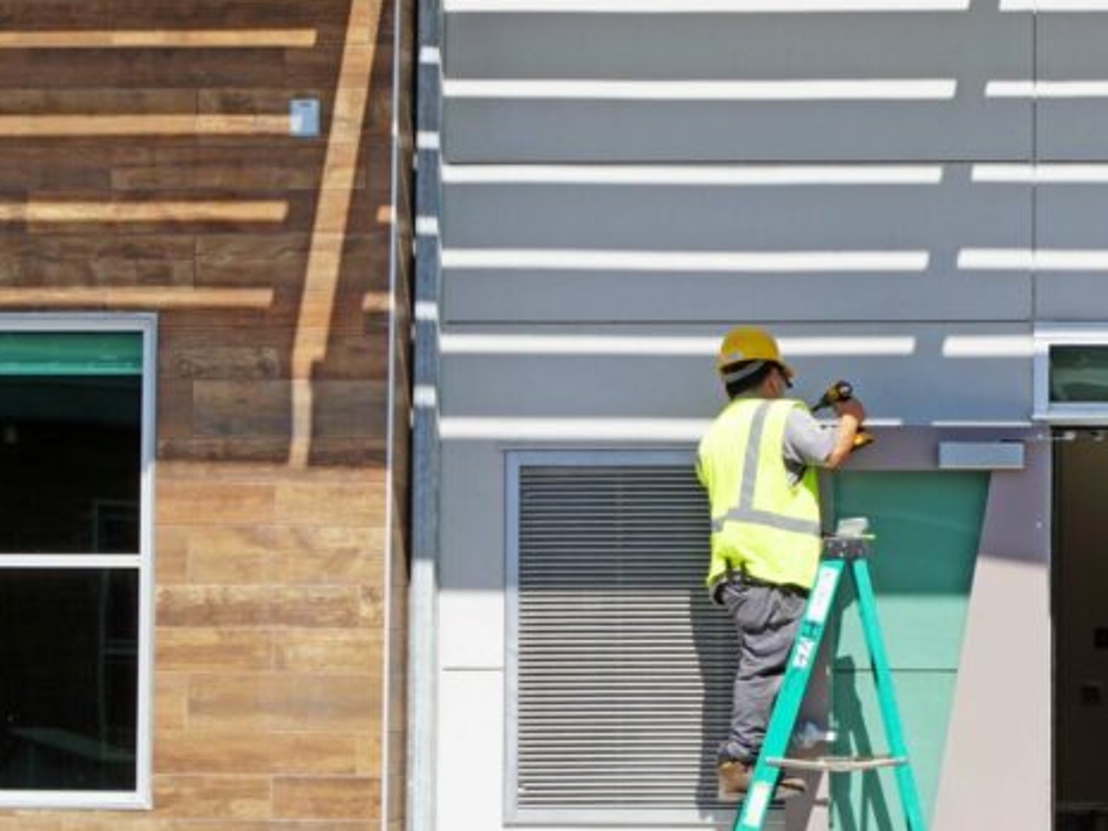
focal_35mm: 159
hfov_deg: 12.3
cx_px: 1129
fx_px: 5089
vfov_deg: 9.3
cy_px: 448
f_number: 11
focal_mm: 50
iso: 100
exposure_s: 1/160
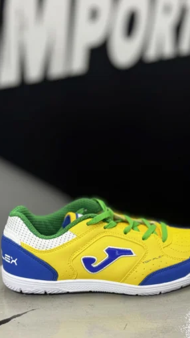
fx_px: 528
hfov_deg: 20.4
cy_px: 169
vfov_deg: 35.4
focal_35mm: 59
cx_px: 103
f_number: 1.78
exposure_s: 1/60
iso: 200
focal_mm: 6.76
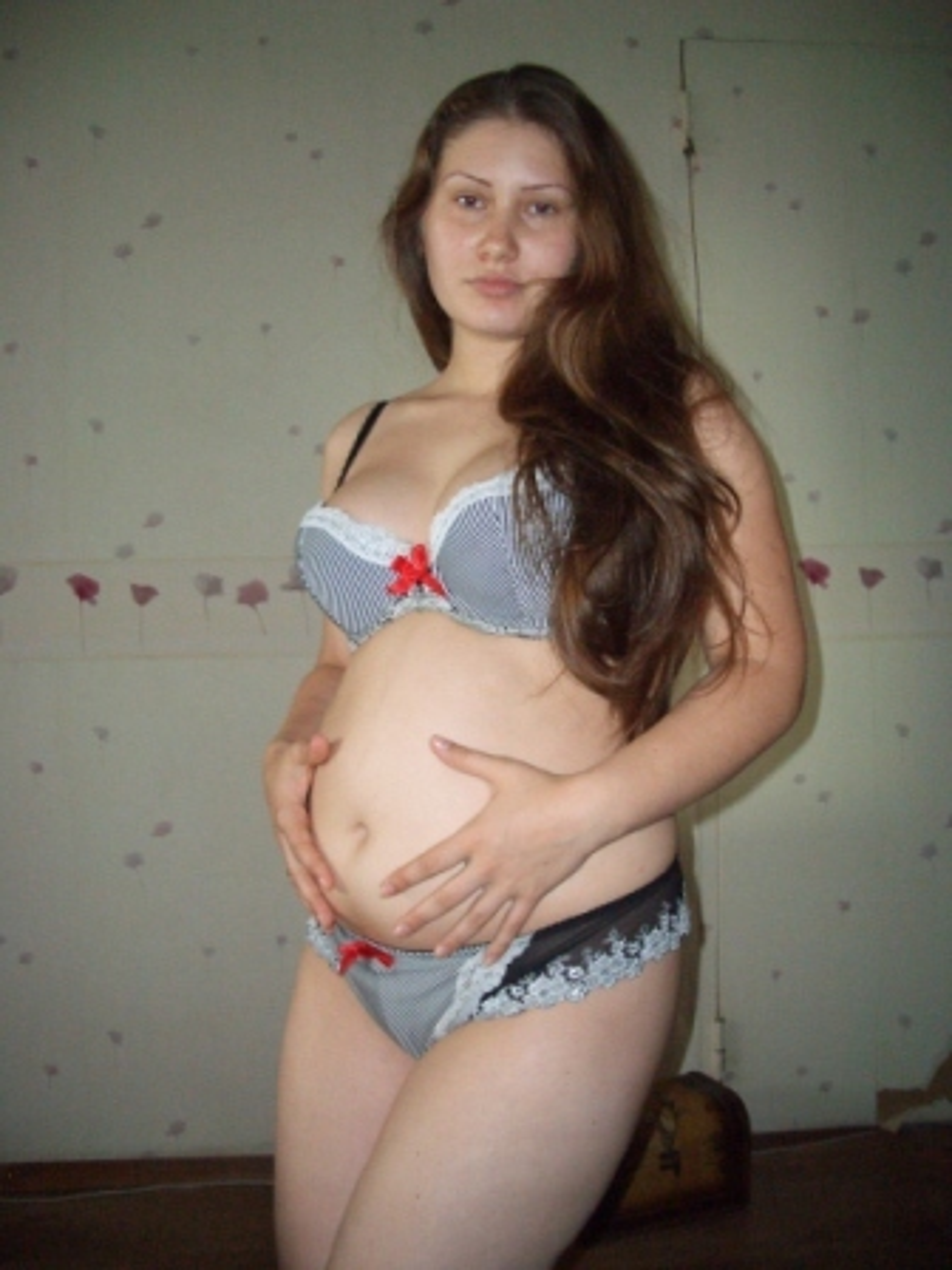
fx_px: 1283
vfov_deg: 52.6
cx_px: 476
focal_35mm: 35
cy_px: 635
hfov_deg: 40.7
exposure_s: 1/60
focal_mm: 5.8
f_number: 2.6
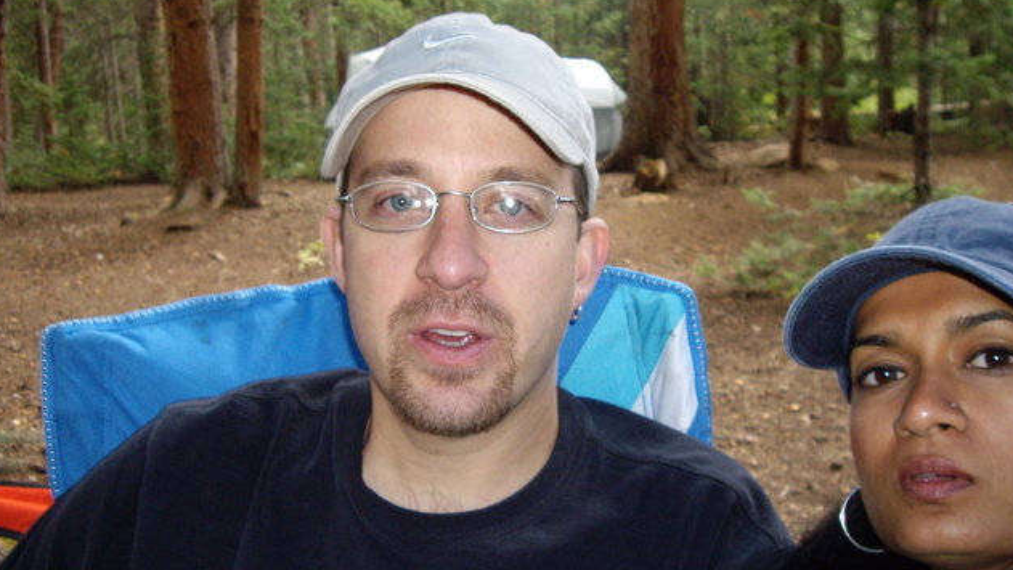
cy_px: 287
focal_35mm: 42
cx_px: 504
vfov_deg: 28.4
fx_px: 1128
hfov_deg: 48.4
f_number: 2.7
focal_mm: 6.2
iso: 200
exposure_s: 1/40
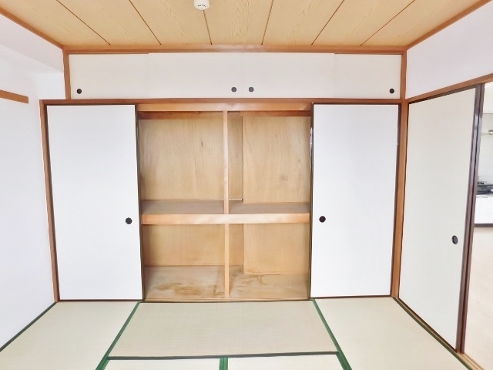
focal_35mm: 23
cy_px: 185
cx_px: 246
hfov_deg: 73.9
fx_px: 328
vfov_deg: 58.9
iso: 125
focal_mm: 4
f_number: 3
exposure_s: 1/50
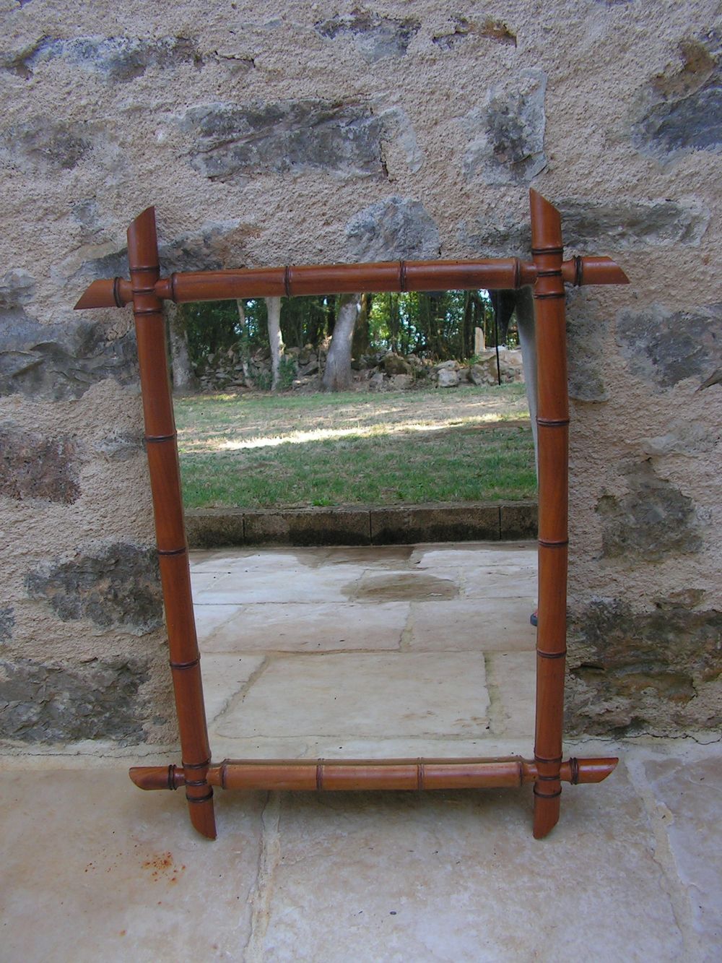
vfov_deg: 51.4
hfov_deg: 39.7
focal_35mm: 36
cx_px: 361
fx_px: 1001
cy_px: 482
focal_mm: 6
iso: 80
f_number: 3.2
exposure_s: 1/40
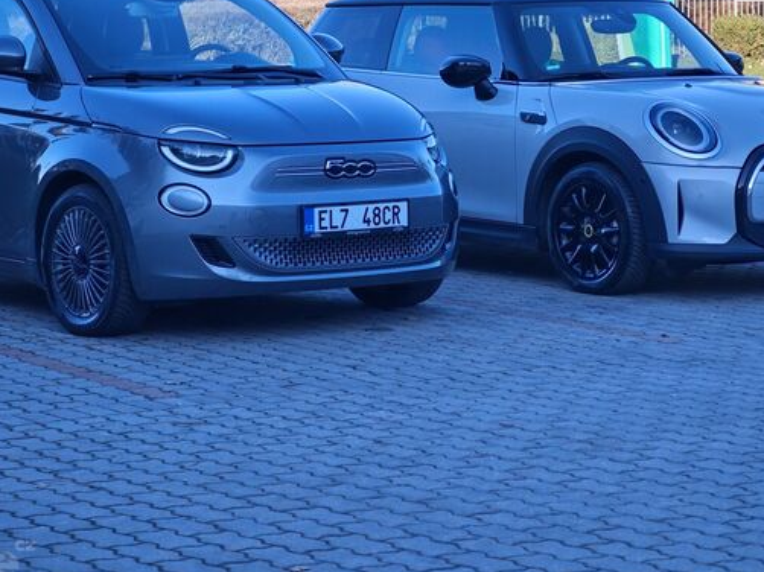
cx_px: 426
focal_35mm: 110
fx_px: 2427
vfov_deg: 13.4
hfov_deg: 17.9
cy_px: 178
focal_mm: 12.28
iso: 50
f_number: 1.8
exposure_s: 1/1027
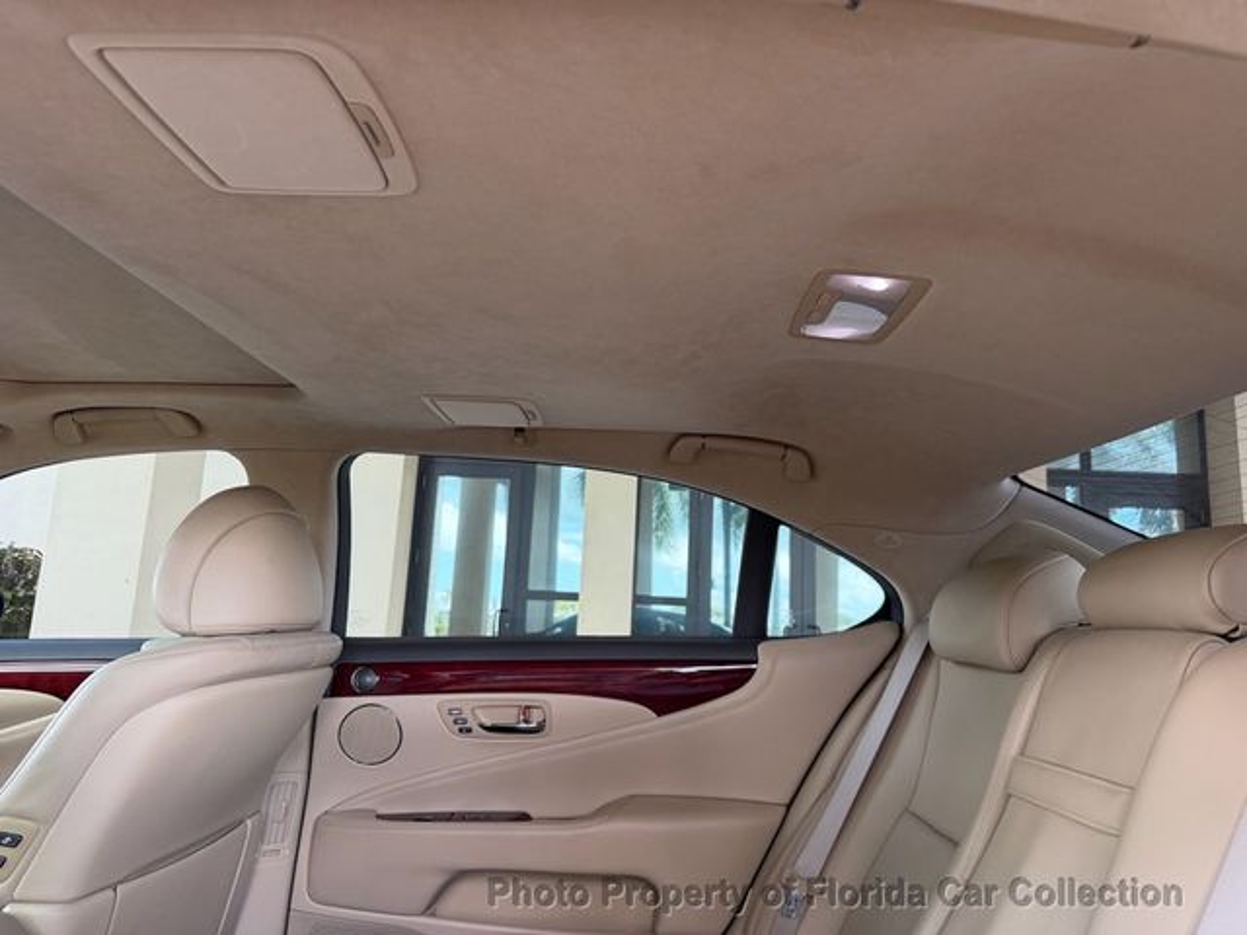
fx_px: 865
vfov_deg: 56.8
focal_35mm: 24
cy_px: 468
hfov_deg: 71.6
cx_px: 624
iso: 200
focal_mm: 6.76
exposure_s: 1/155
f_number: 1.78
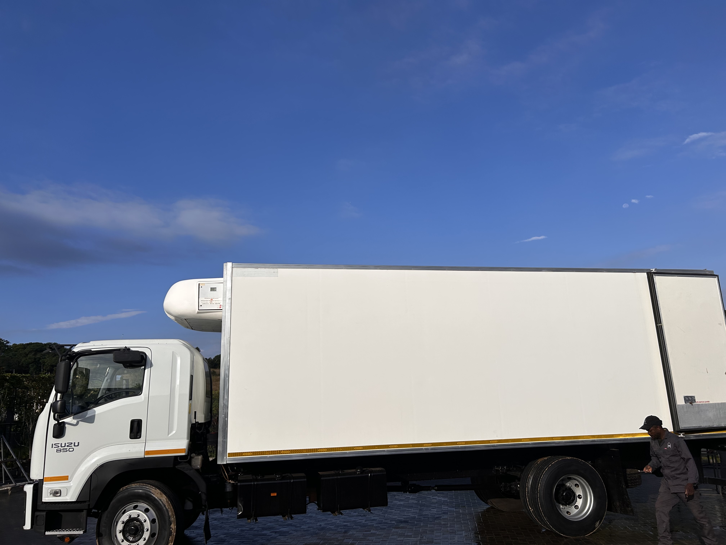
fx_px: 545
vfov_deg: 53.1
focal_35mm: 26
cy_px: 272
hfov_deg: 67.3
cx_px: 363
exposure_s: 1/8696
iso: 50
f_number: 1.5
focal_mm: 5.7
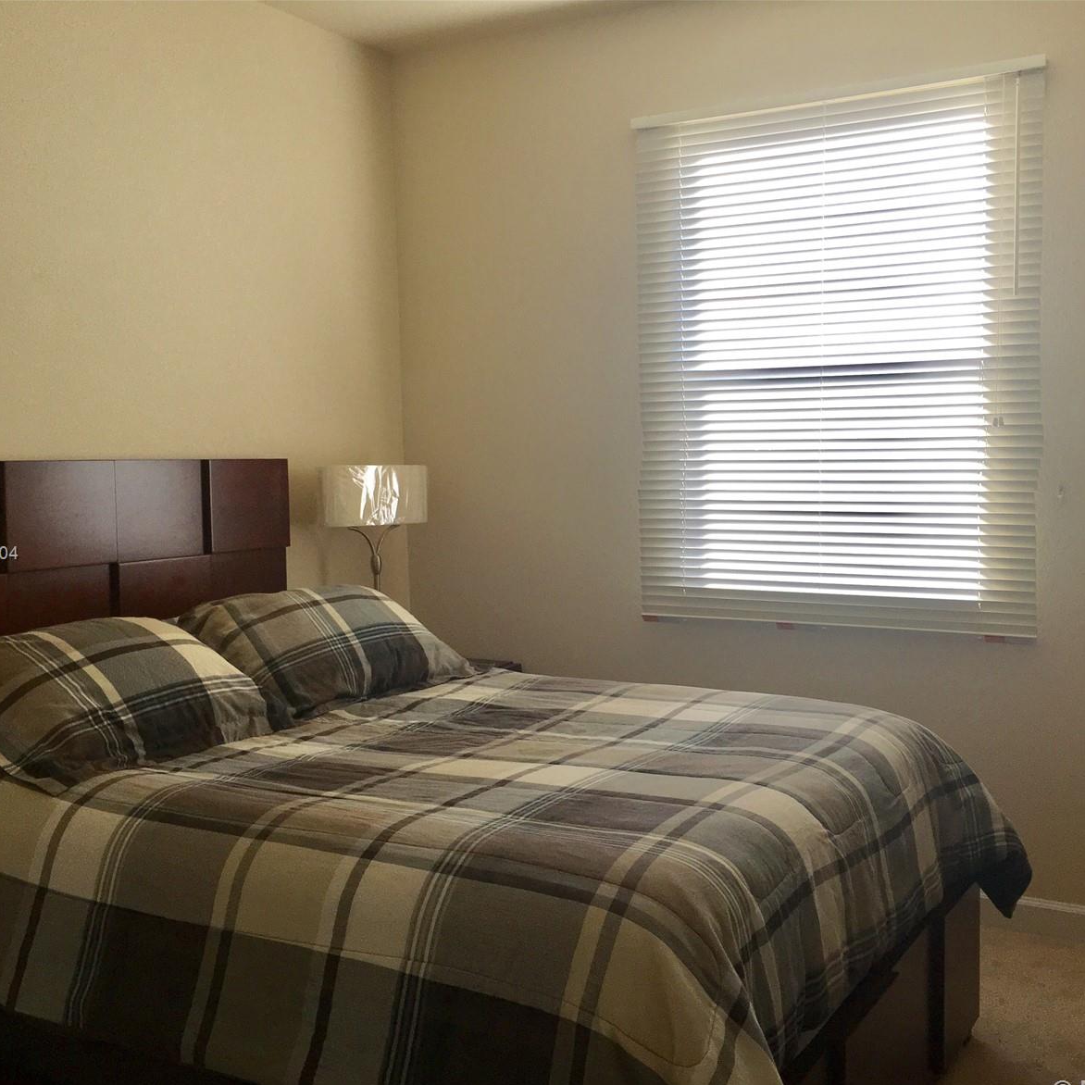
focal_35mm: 35
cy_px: 555
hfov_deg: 47.1
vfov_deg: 47.2
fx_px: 1241
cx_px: 613
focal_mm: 4.15
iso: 40
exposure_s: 1/120
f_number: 2.2
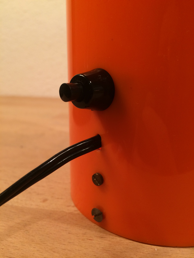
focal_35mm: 29
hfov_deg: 48.2
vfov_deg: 61.7
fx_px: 217
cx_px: 97
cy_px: 129
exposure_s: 1/33
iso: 64
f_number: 2.2
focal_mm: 4.15
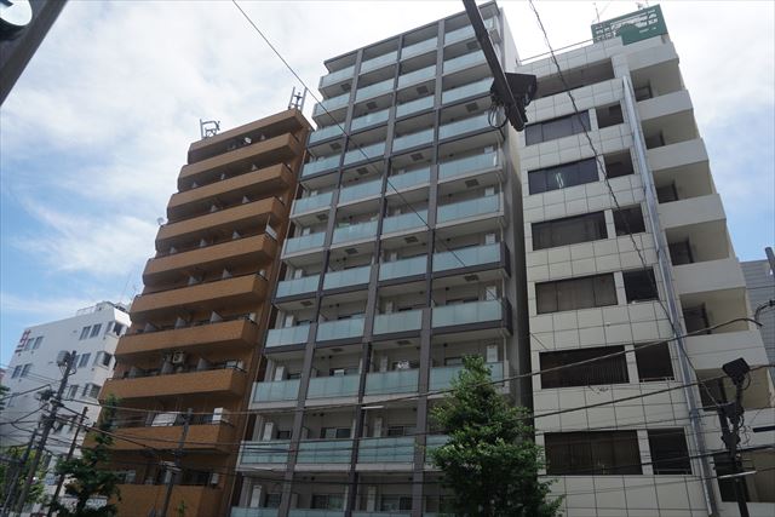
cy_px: 258
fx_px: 549
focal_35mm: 26
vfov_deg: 50.4
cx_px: 388
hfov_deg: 70.4
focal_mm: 17
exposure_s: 1/160
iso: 100
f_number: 9
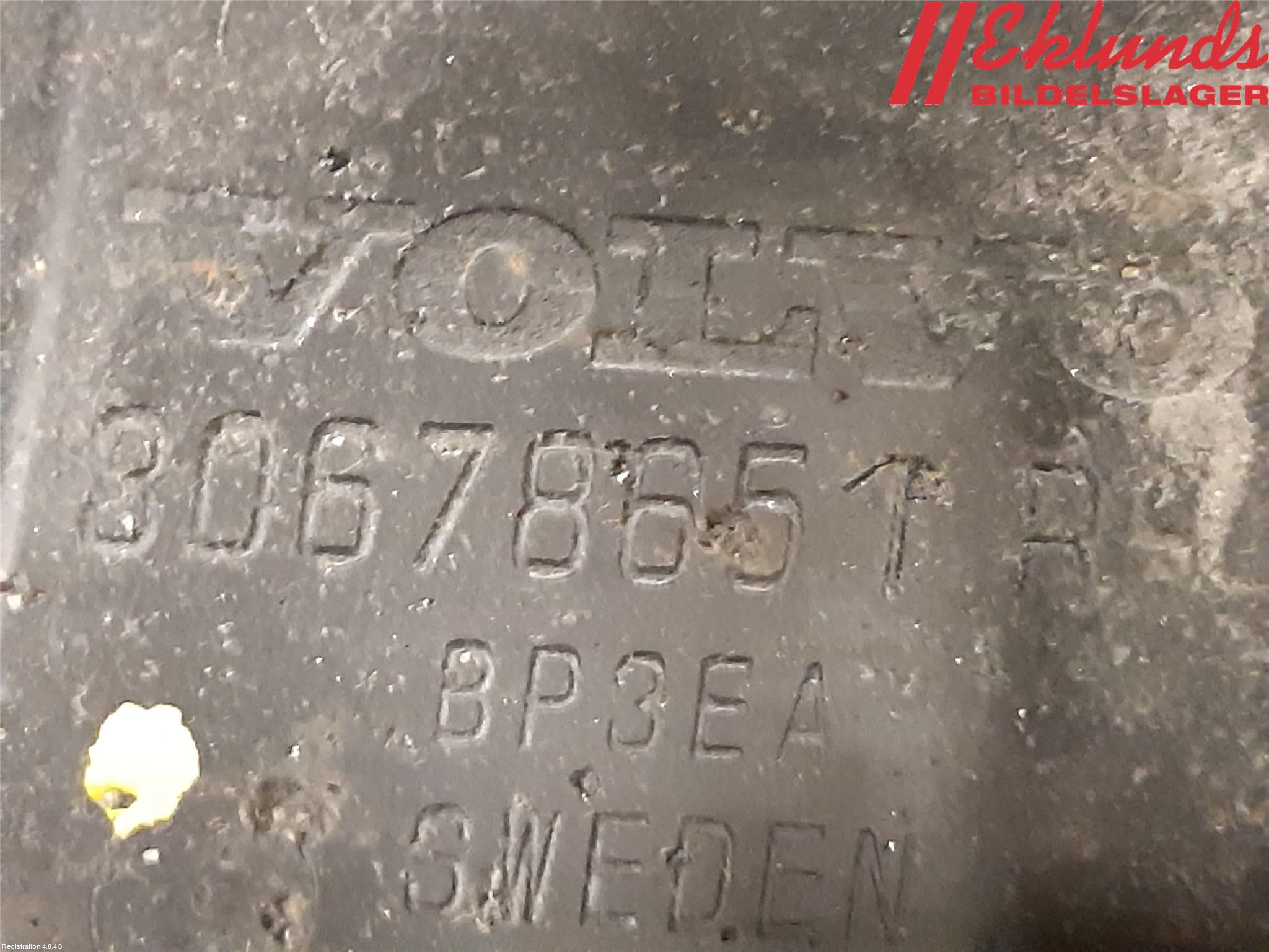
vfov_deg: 53.1
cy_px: 476
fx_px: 953
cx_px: 634
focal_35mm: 26
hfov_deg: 67.3
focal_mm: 3.93
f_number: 1.7
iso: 500
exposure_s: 1/20
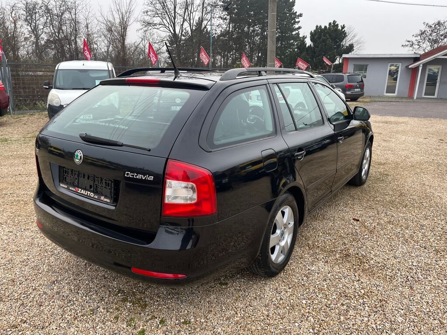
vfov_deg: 53.1
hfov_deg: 67.3
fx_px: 336
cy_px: 168
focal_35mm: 26
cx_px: 224
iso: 50
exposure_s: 1/122
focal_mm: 5.1
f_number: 1.6
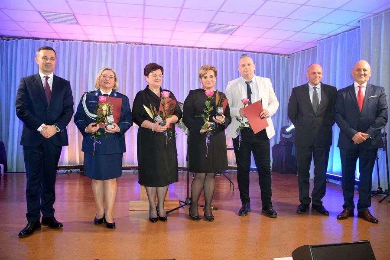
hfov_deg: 67.4
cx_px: 195
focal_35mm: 27
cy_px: 130
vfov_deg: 47.9
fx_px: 292
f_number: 4
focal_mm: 18
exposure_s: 1/60
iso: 800
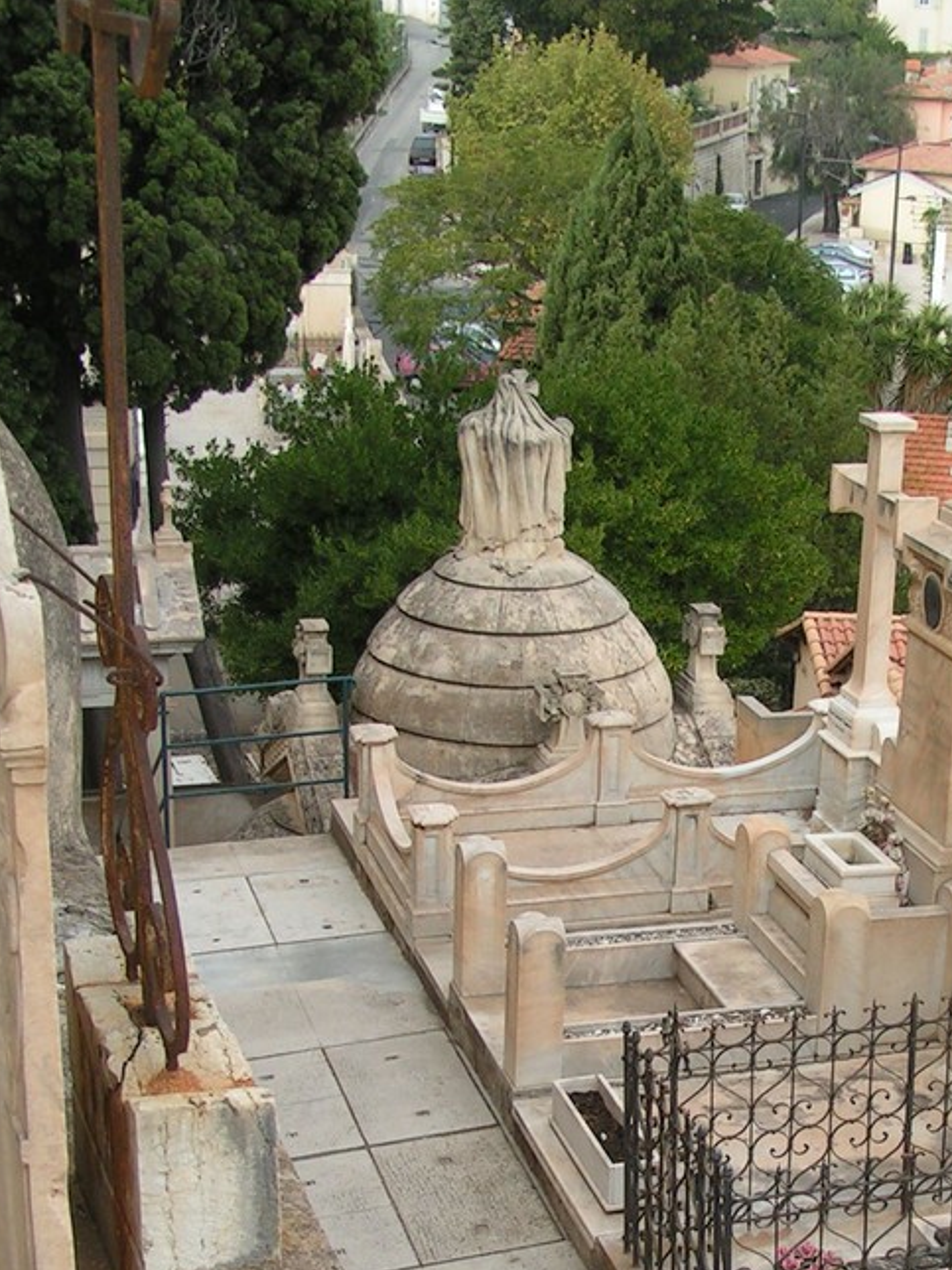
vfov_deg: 30.3
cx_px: 725
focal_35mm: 63
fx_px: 2310
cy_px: 922
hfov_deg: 23.0
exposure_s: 1/100
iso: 50
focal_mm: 5.8
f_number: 5.6
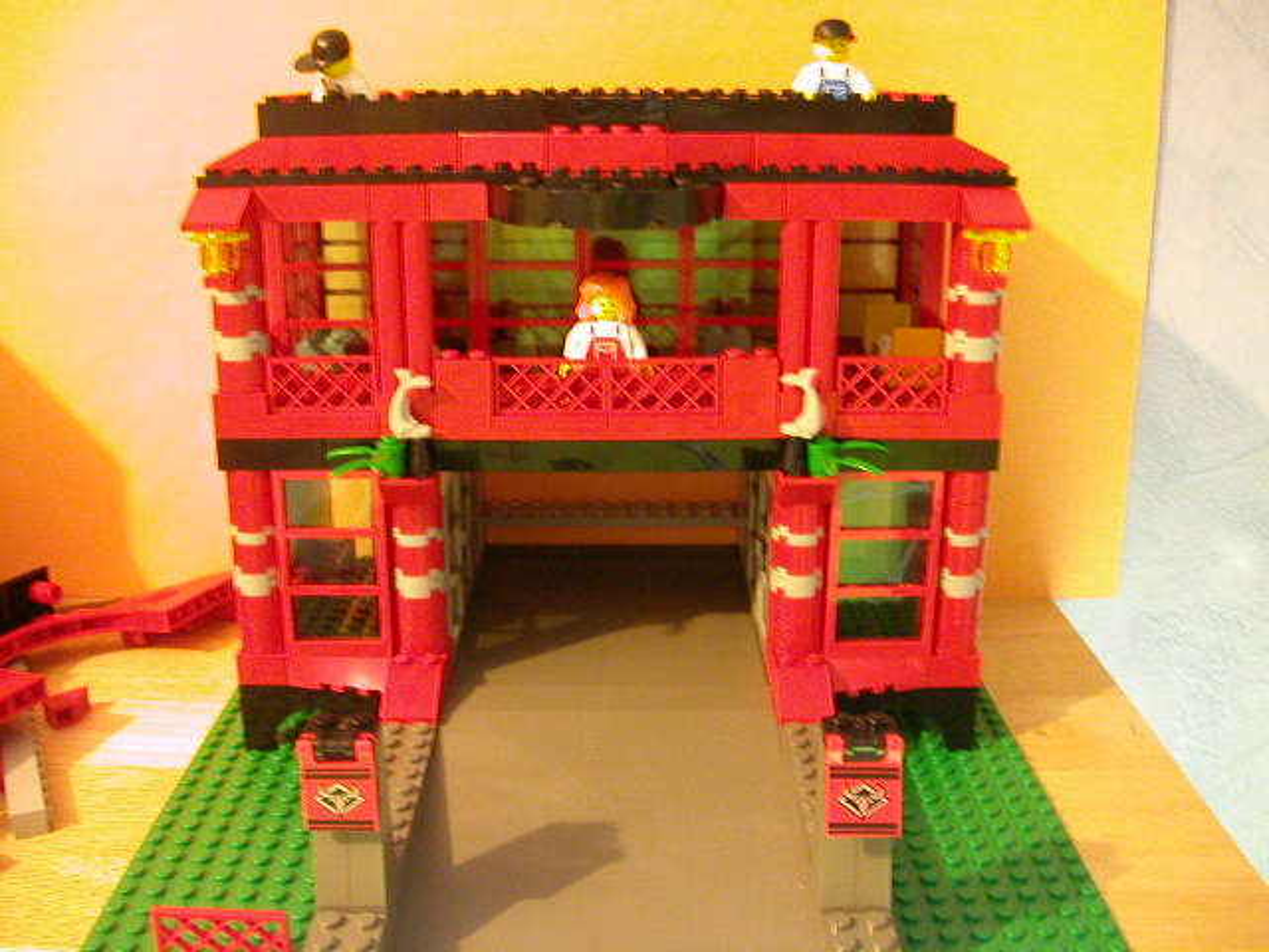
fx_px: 1356
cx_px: 634
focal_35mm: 37
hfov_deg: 50.1
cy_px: 476
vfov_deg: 38.7
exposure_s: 1/1.7
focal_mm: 5.6
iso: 400
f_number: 2.7
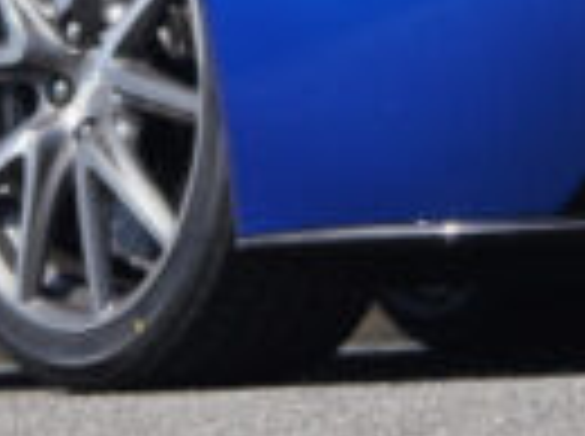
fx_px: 23026
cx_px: 302
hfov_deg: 1.5
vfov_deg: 1.1
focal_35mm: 1365
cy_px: -449
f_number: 5
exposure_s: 1/640
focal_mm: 160
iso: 200
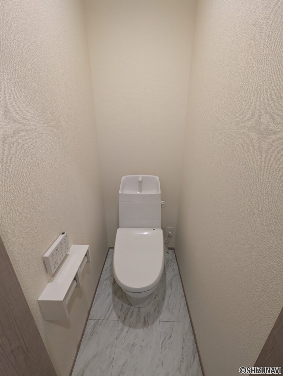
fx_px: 141
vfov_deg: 106.1
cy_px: 188
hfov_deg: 90.1
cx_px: 142
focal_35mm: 13
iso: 107
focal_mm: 1.95
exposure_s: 1/23.8
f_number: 2.2
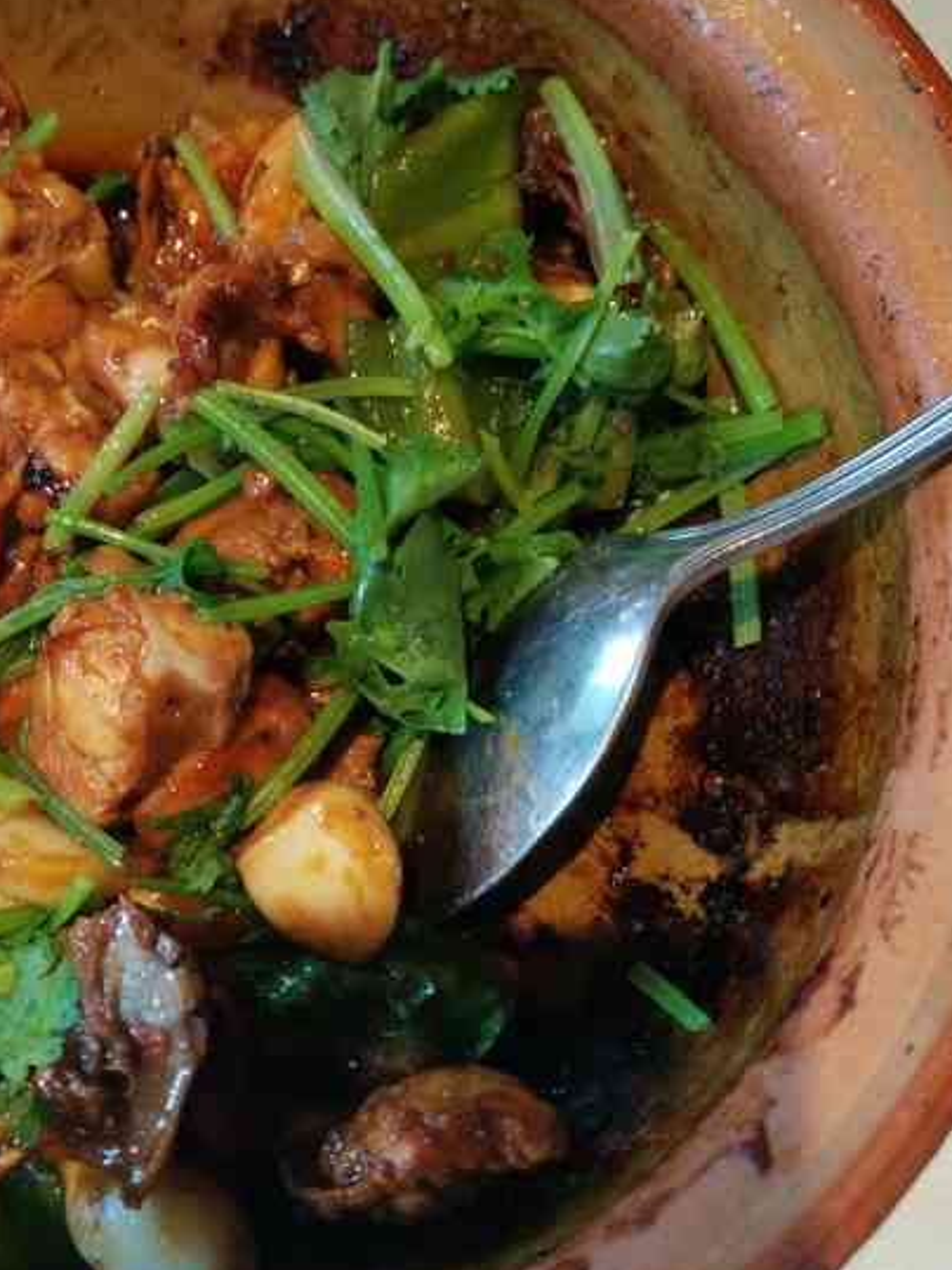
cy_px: 553
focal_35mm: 45
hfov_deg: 31.3
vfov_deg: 42.0
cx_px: 174
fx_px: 1651
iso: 80
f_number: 1.8
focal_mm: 4.75
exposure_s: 1/100
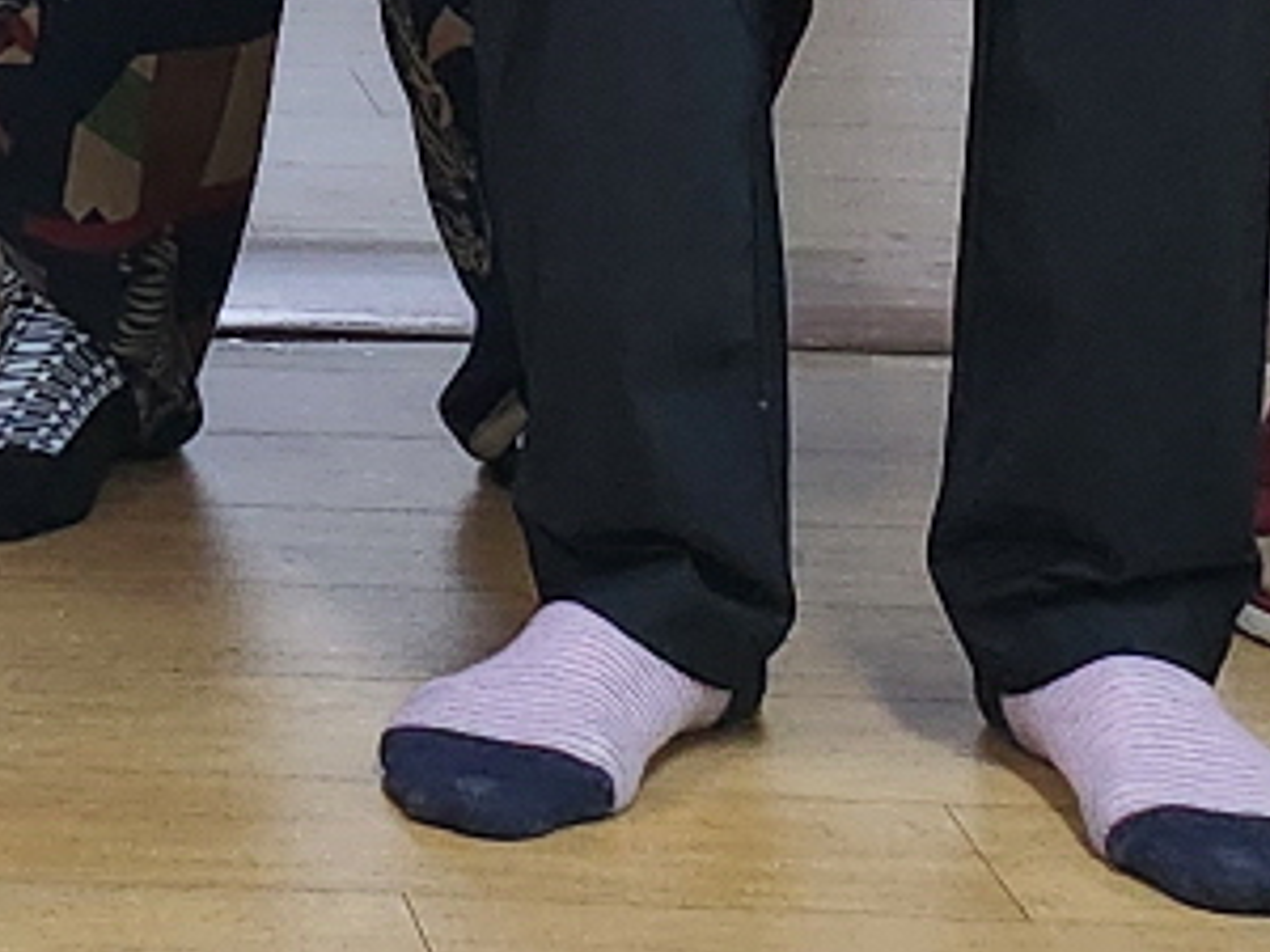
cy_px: -1726
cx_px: -940
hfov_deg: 11.5
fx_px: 5870
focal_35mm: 160
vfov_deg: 8.1
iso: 320
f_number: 1.8
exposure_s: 1/120
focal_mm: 5
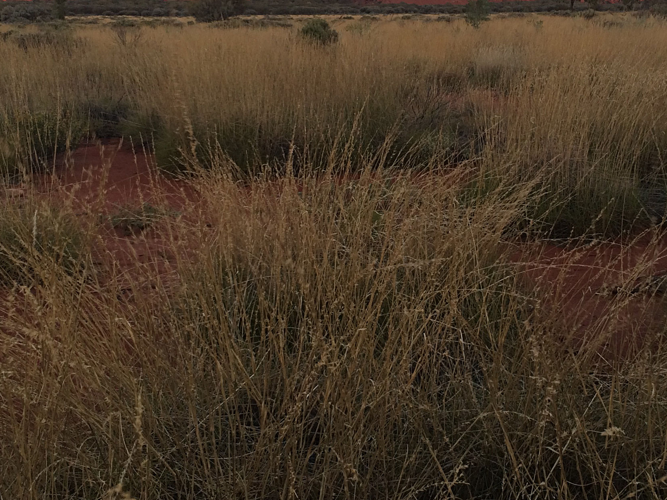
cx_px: 413
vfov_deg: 25.5
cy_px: 151
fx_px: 1098
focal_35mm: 57
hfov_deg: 33.6
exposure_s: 1/100
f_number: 2.2
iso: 40
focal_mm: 4.15
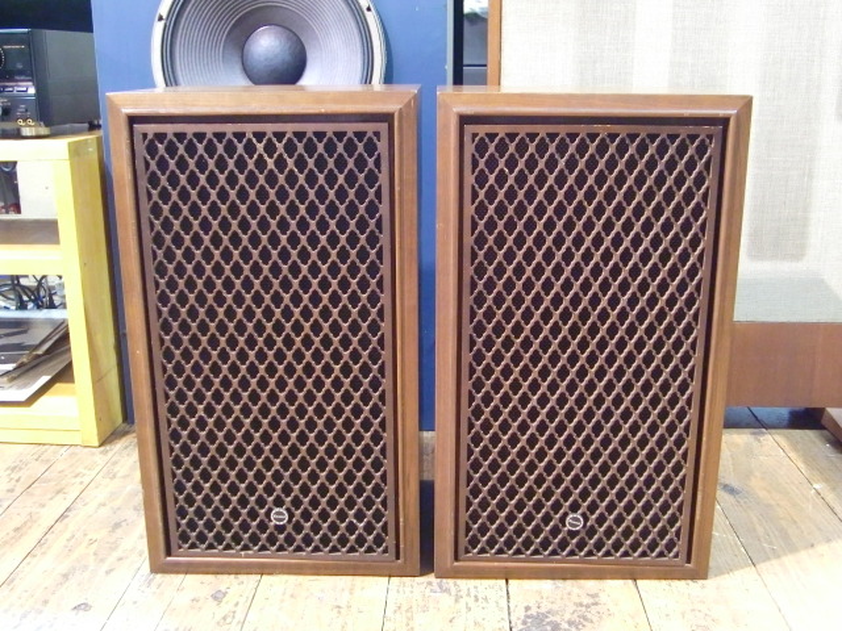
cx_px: 421
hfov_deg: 47.9
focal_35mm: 39
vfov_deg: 36.8
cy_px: 316
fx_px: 949
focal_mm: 6.9
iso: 800
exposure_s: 1/10
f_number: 3
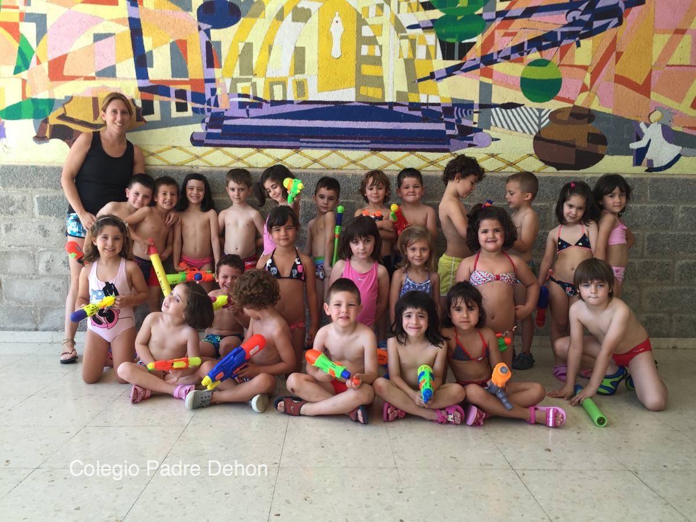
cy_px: 261
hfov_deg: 61.7
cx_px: 348
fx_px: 583
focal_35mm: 29
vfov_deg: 48.2
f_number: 2.2
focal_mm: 4.15
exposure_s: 1/122
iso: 32
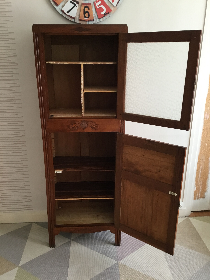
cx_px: 105
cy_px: 140
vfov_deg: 58.4
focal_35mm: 31
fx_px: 251
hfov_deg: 45.4
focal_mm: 3.3
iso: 80
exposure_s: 1/33
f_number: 2.4
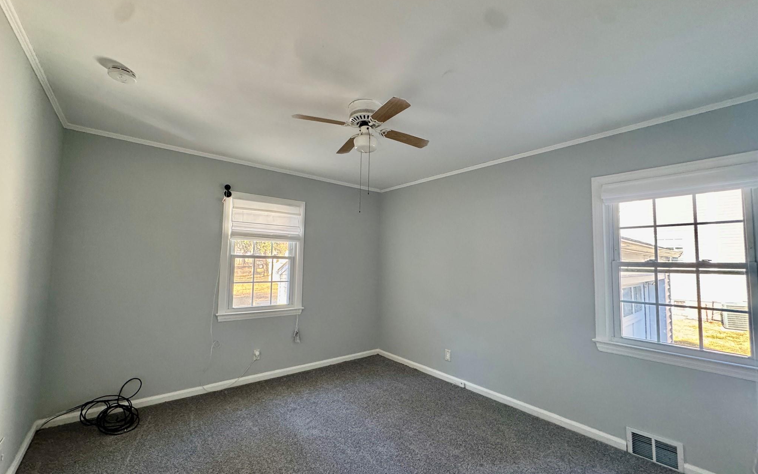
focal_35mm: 15
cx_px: 375
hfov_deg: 101.5
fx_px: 310
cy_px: 241
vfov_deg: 74.8
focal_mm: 2.22
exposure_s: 1/91
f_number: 2.2
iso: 320
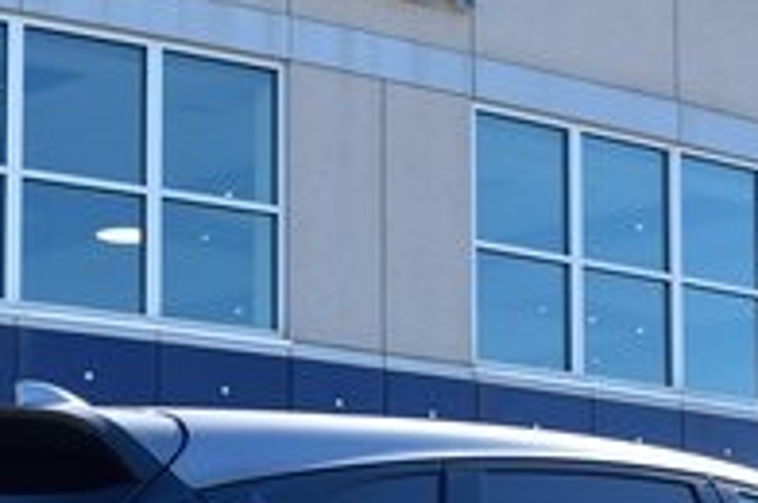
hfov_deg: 15.5
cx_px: 394
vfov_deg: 10.2
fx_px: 2788
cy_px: 565
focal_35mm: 133
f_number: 6.3
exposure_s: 1/160
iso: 100
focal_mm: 27
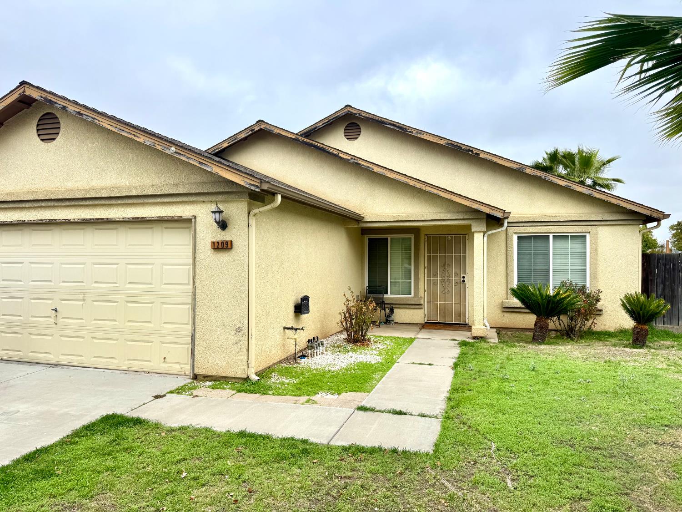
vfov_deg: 56.8
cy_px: 256
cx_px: 341
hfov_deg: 71.6
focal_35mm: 24
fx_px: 473
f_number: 1.78
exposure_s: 1/2252
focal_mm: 6.76
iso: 80
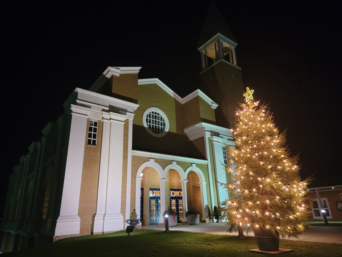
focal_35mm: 24
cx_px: 171
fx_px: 237
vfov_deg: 56.8
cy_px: 128
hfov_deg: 71.6
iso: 640
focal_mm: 6.7
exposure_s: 1/24
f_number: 1.8
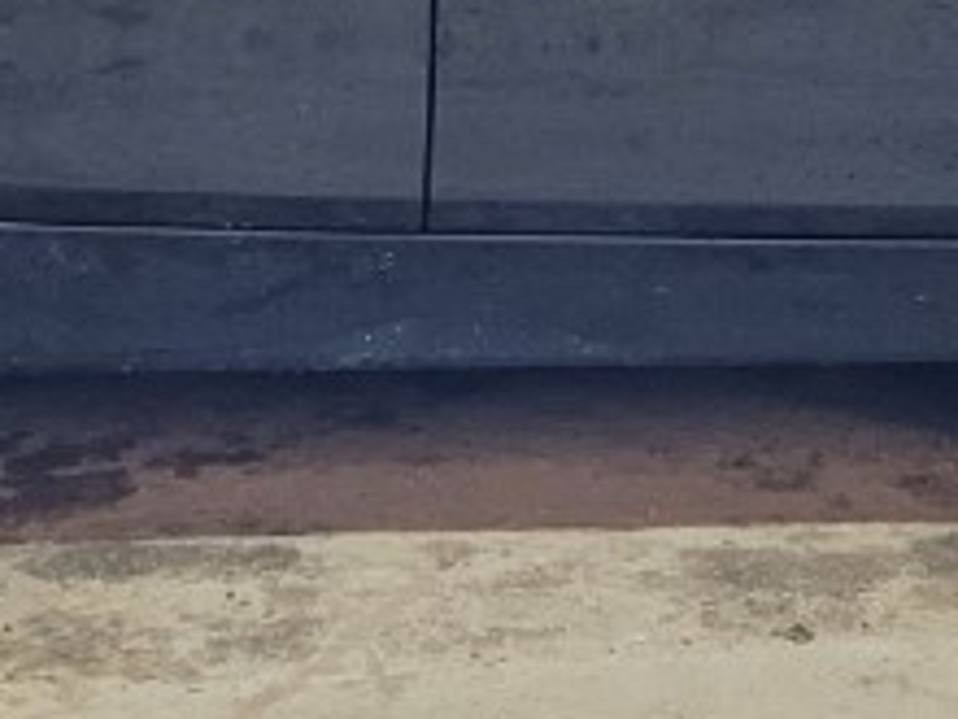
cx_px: 540
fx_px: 4179
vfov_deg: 8.8
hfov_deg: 13.1
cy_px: -1041
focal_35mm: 151
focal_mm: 5.4
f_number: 1.8
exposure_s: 1/120
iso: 250
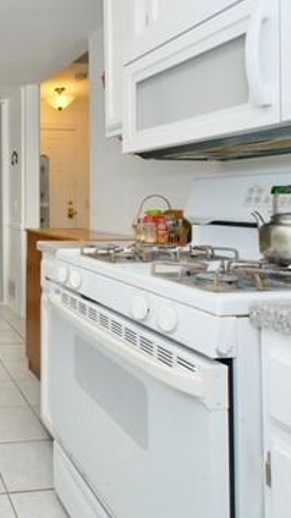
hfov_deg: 33.3
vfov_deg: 67.4
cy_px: 214
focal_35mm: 28
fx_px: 384
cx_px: -63
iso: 640
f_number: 7.1
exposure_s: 1/60
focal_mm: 10
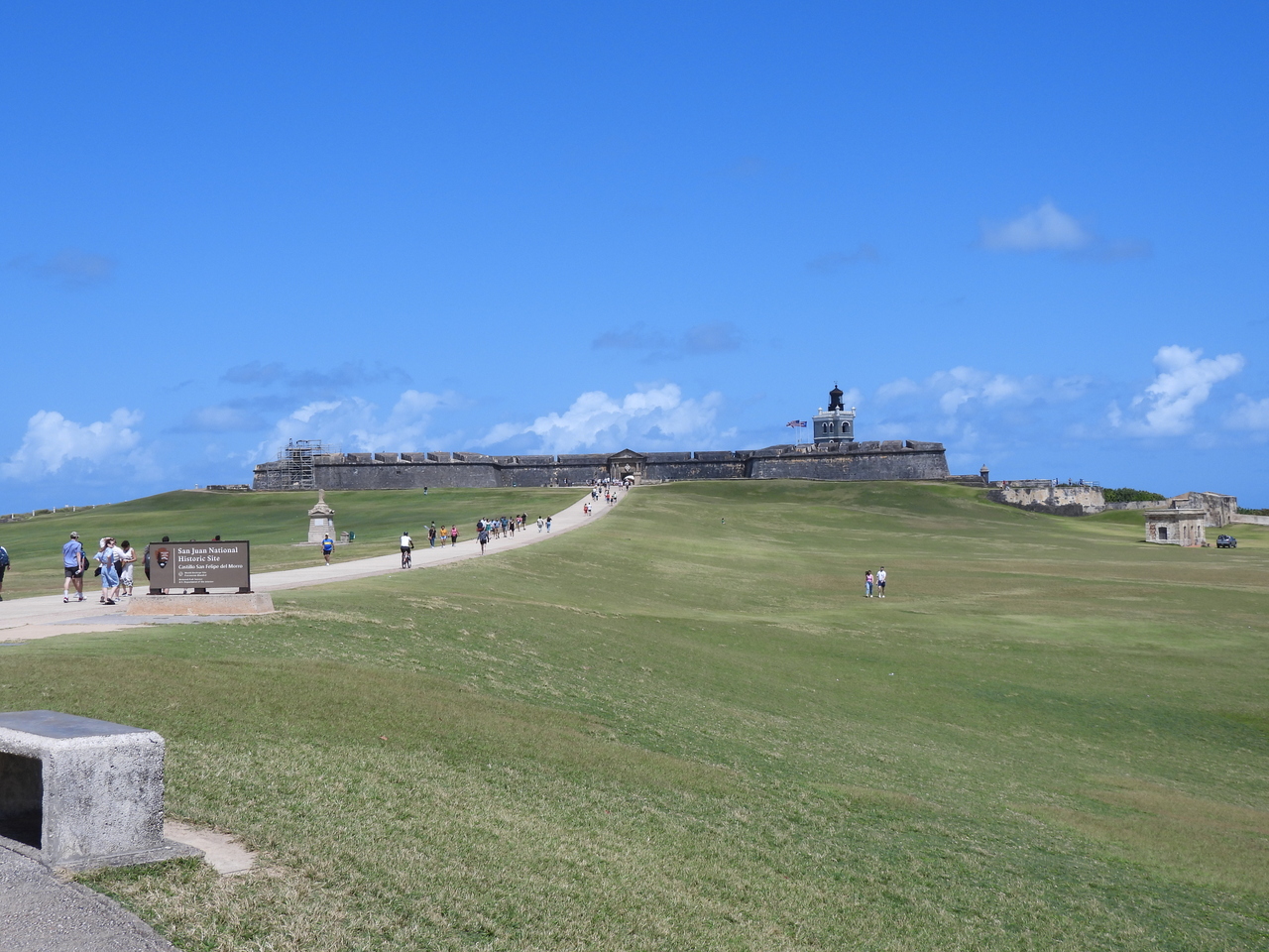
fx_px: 1723
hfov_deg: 40.4
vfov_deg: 30.9
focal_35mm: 47
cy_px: 476
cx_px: 634
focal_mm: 8.4
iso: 100
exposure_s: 1/2000
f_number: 3.2
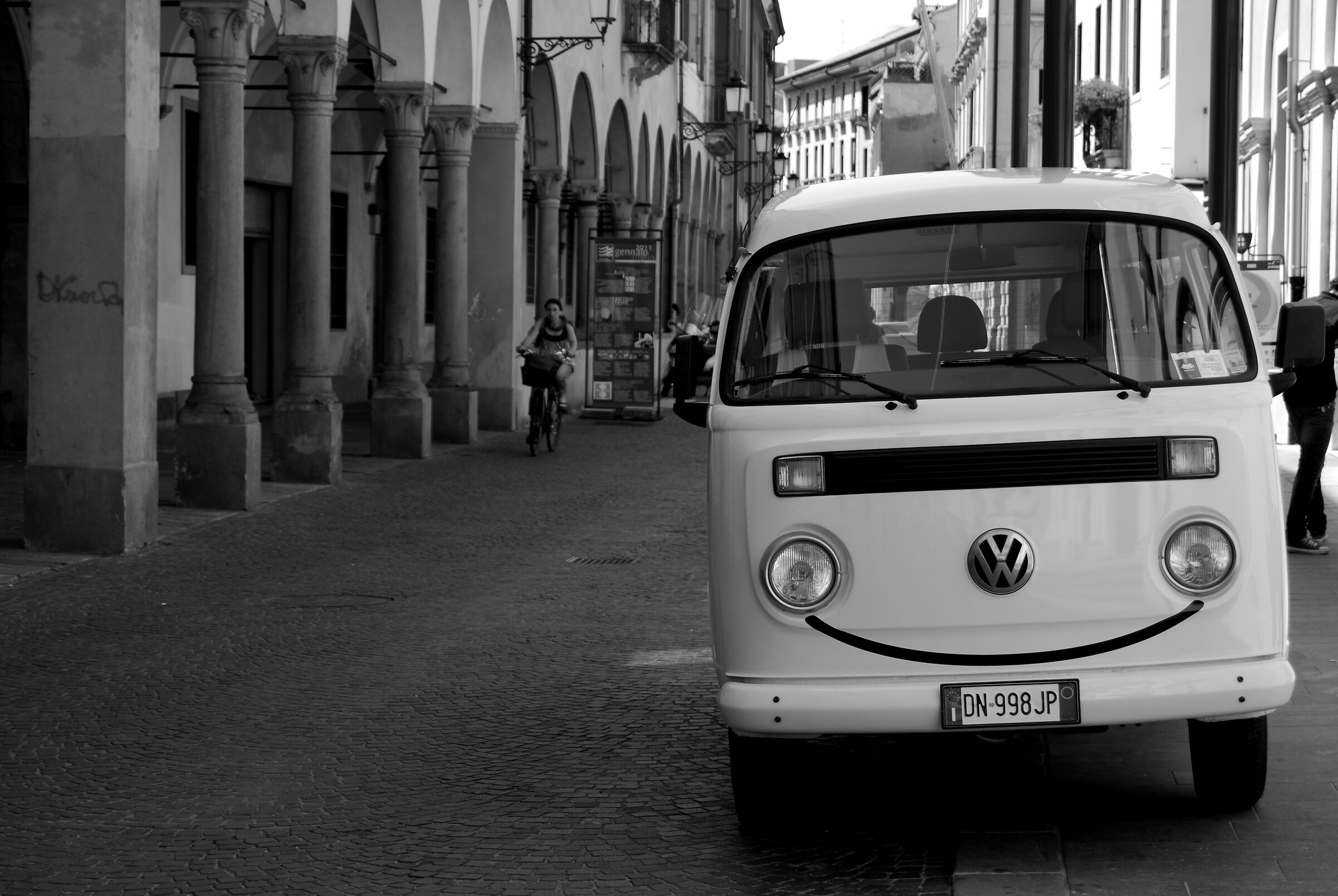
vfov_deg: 16.6
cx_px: 669
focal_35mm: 82
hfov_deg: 24.6
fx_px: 3070
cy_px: 448
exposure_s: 1/125
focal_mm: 55
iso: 100
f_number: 5.6
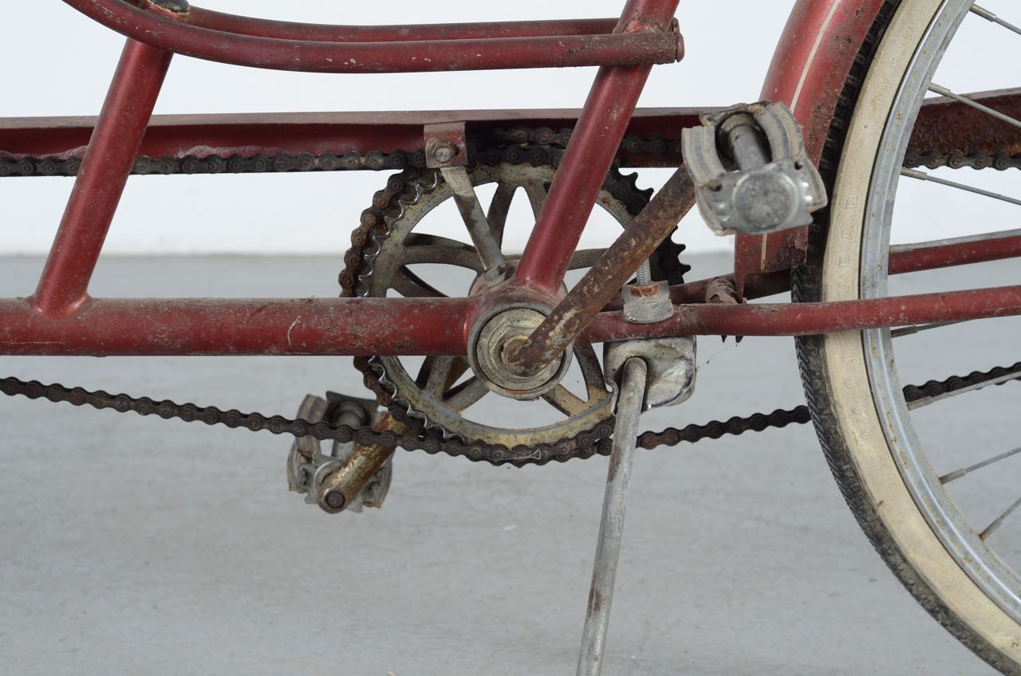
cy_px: 338
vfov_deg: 18.1
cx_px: 510
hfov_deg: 27.0
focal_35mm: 75
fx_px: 2123
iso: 100
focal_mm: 50
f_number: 5.6
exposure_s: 1/125
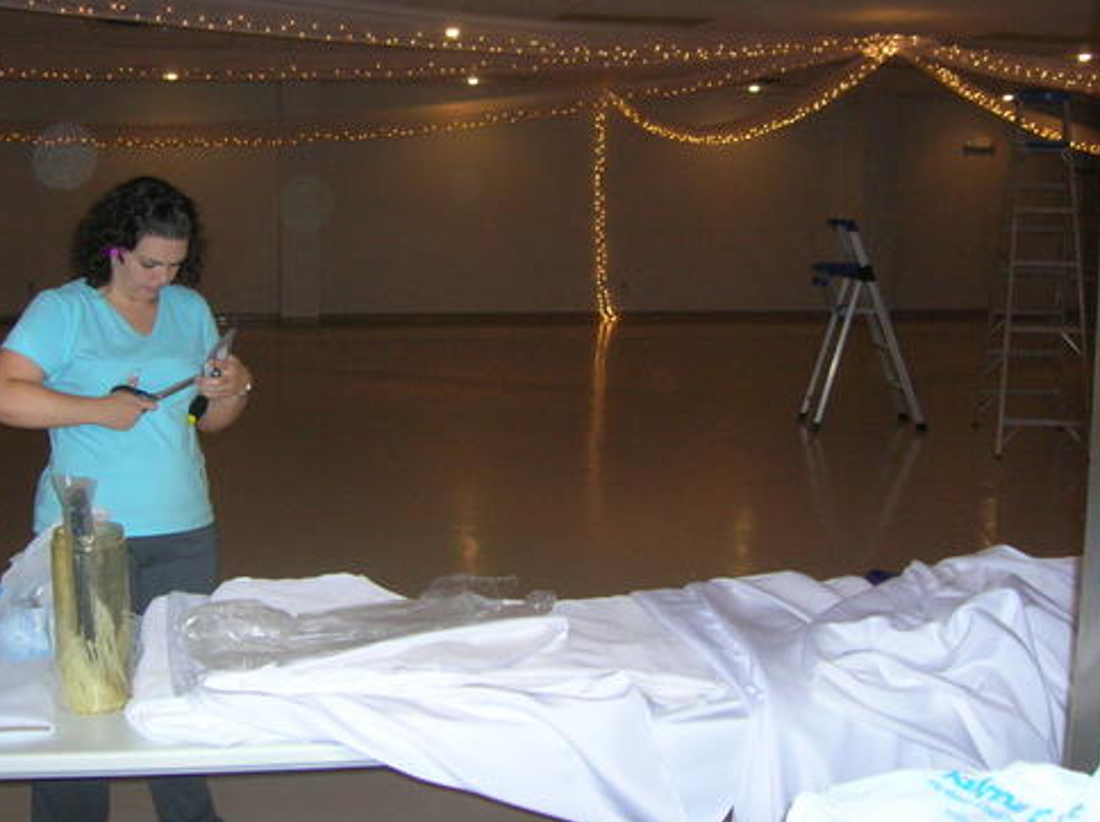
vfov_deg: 32.0
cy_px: 321
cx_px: 443
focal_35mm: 45
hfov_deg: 41.9
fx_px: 1429
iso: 148
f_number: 2.9
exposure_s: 1/60.1
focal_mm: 5.7
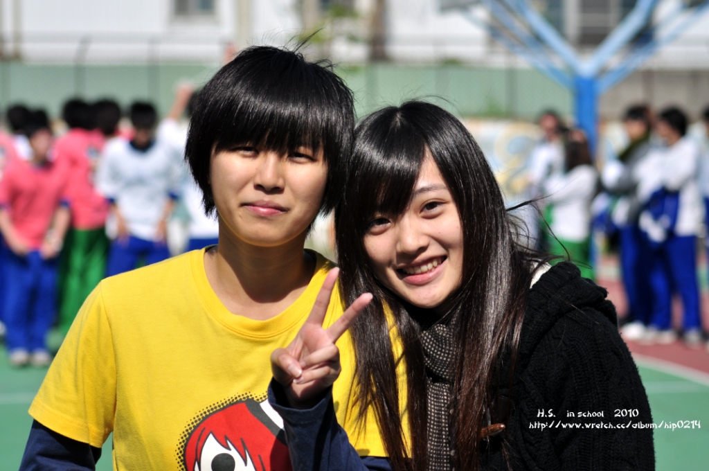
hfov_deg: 19.5
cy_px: 236
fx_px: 2065
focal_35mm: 105
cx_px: 354
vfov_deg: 13.0
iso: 200
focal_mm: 70
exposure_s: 1/4000
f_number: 4.5
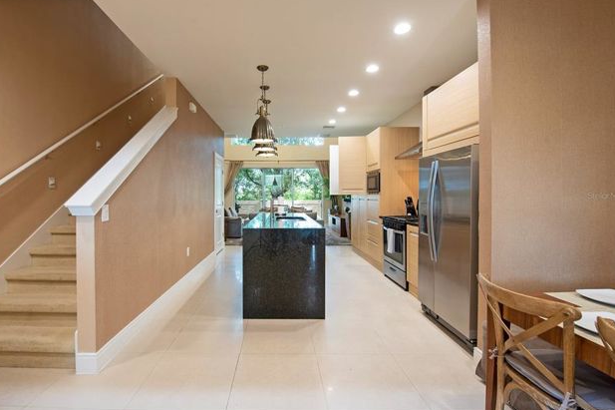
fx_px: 273
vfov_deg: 73.7
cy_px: 196
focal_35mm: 16
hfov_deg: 96.4
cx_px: 276
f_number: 10
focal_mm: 14
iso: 500
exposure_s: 1/40
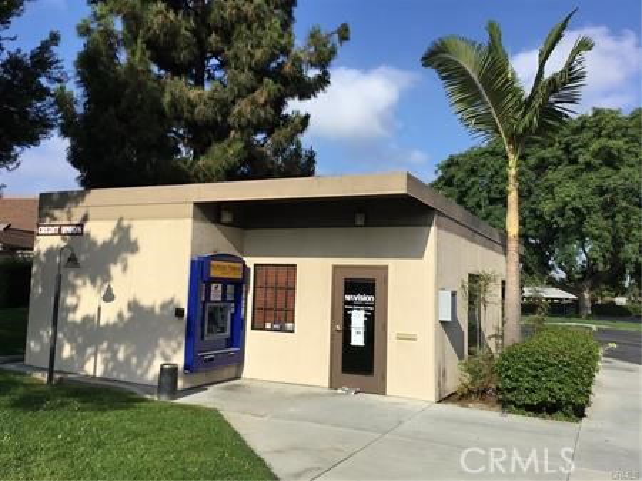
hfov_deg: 58.4
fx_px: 575
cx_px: 321
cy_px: 240
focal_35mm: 31
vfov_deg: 45.4
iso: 25
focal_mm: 3.3
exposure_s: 1/1567
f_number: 2.4
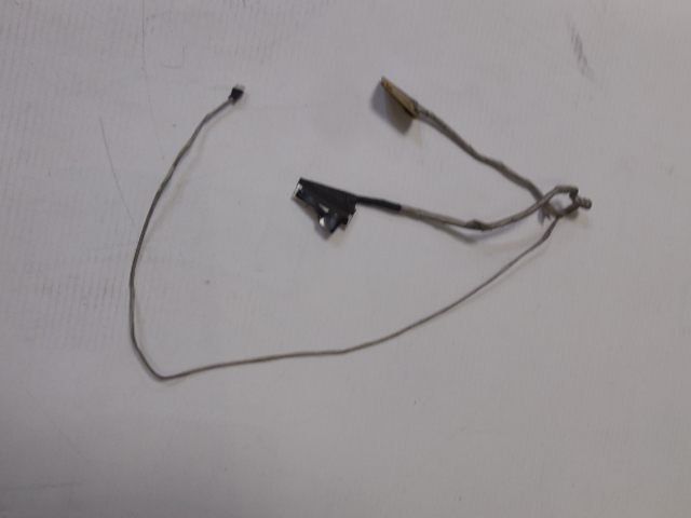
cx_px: 346
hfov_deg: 54.0
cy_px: 259
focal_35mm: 34
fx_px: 679
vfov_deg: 41.8
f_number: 3.9
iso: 200
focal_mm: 6
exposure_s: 1/30
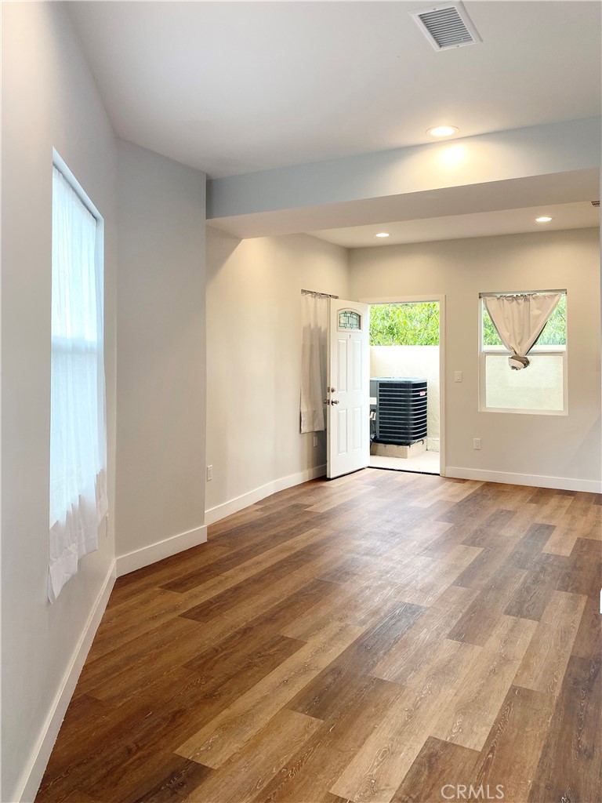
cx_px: 301
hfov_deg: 53.1
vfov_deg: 67.3
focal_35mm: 26
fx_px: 603
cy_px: 402
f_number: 1.8
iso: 64
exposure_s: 1/120
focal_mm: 4.25
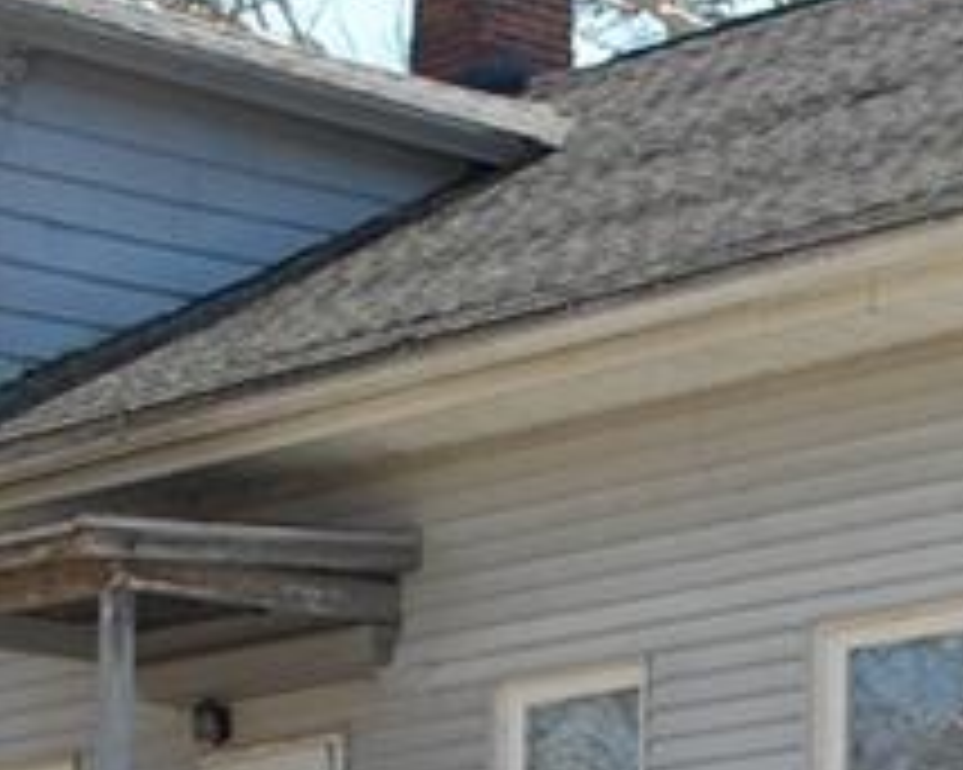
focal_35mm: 215
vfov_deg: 7.1
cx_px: 927
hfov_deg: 8.9
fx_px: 6125
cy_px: 968
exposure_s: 1/200
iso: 200
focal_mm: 32
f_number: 7.1
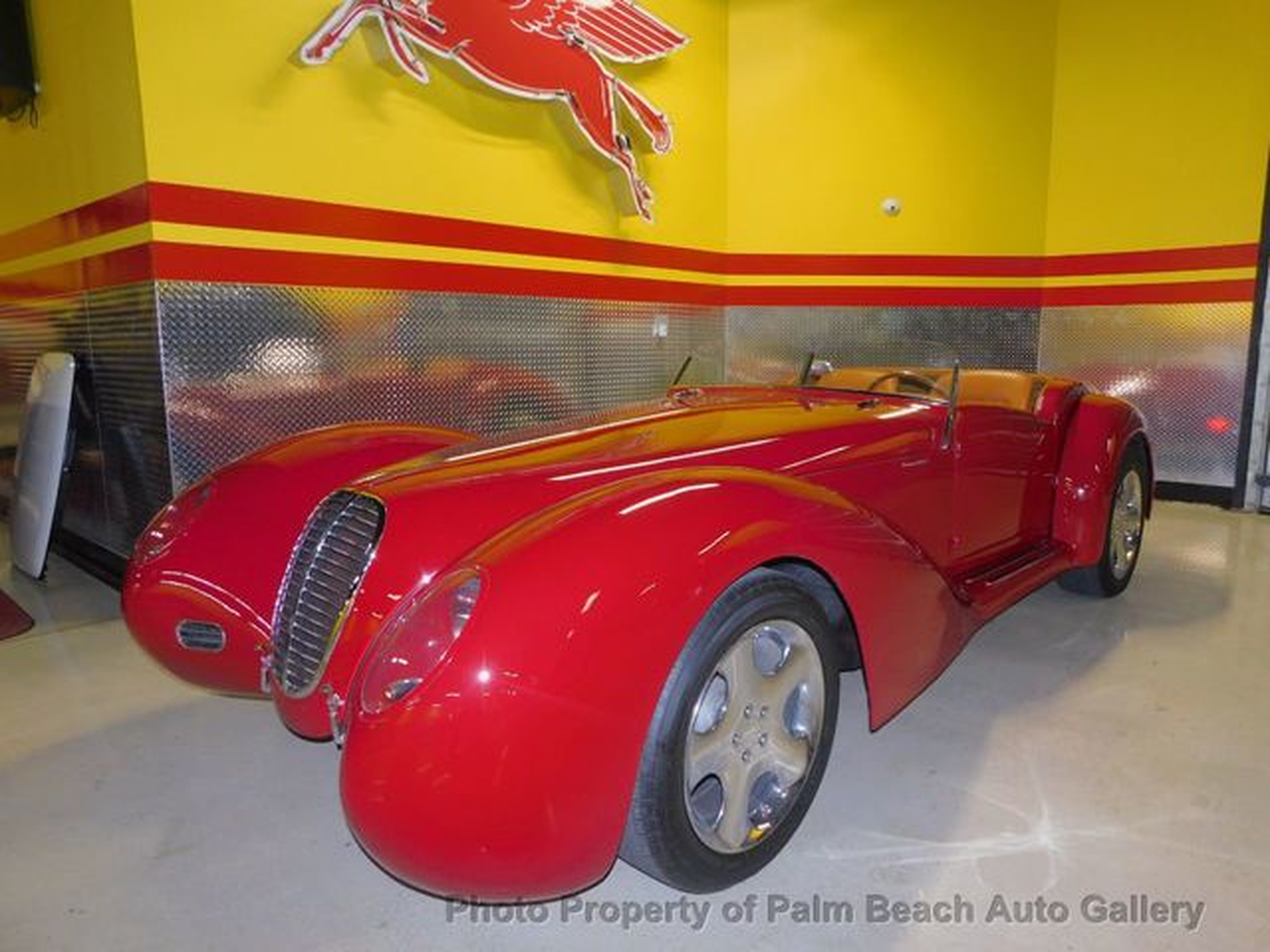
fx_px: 844
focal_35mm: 23
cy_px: 476
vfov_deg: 58.9
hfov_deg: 73.9
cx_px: 635
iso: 200
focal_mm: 4
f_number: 3
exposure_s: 1/30
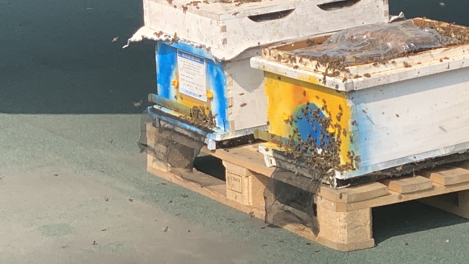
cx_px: 568
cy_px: -178
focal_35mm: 170
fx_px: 2114
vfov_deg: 7.0
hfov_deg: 12.4
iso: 16
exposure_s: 1/600
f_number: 2.4
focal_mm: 6
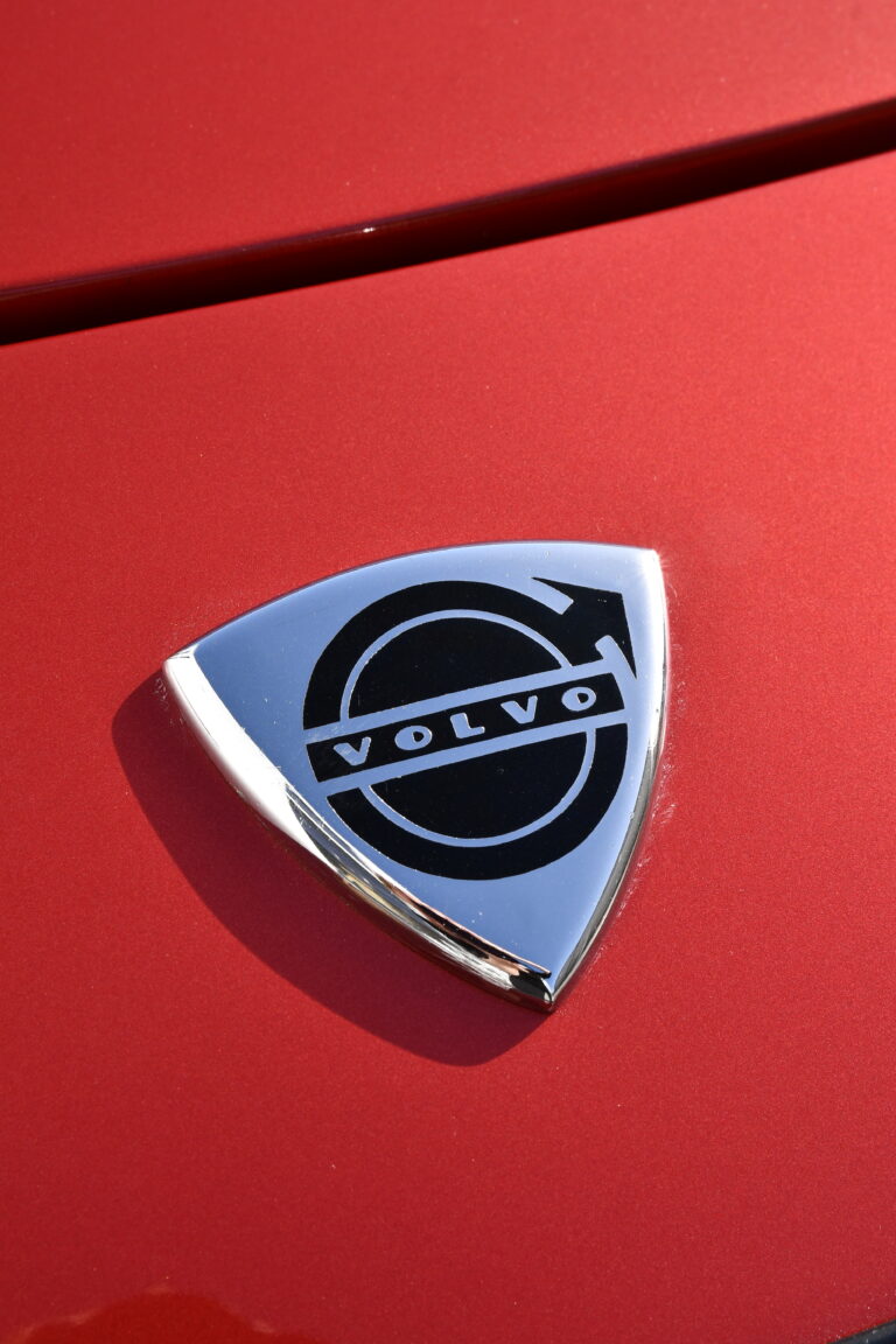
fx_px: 2800
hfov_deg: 18.2
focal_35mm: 75
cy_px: 672
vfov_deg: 27.0
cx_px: 448
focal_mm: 50
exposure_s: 1/400
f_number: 10
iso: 400
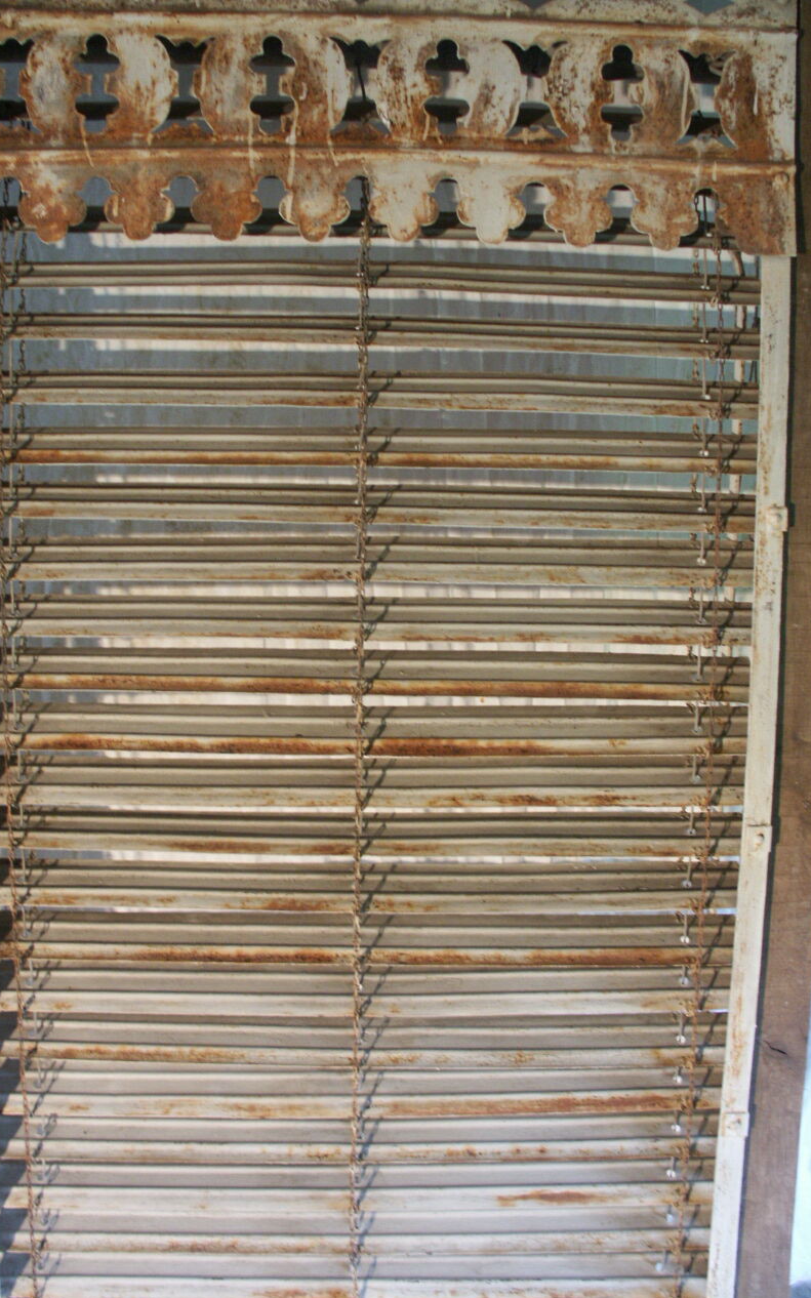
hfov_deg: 41.8
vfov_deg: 62.9
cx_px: 377
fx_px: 1061
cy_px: 648
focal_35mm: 30
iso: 200
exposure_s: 1/15
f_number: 2.8
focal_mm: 7.21
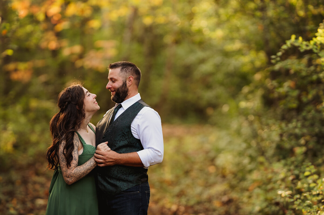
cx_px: 162
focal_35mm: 135
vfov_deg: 10.1
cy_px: 108
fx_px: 1214
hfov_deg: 15.2
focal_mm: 135
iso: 100
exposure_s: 1/160
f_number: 1.8
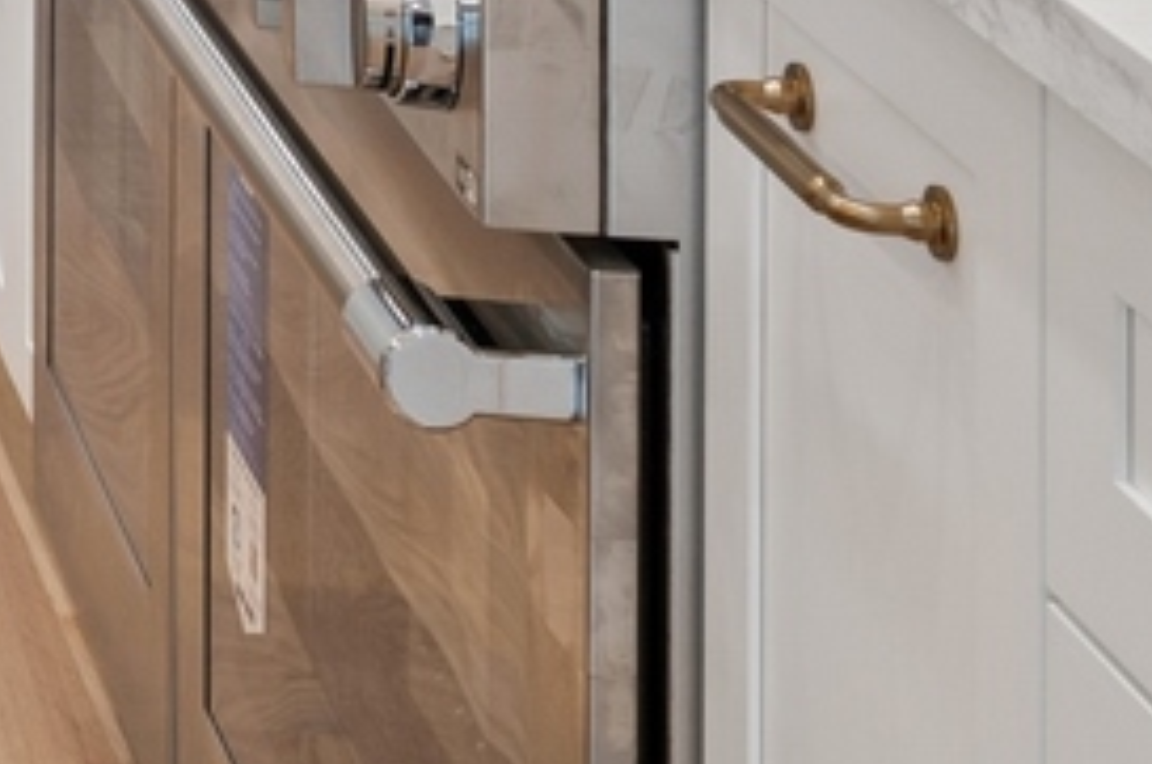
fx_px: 4280
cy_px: -1211
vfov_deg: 9.0
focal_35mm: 134
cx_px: -1639
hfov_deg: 12.2
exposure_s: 1/15
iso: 200
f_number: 9.5
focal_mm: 22.5
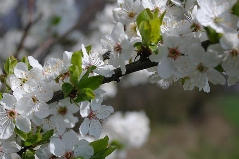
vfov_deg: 22.9
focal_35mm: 59
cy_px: 94
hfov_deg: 33.9
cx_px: 106
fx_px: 391
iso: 100
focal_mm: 32
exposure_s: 1/1000
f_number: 4.5
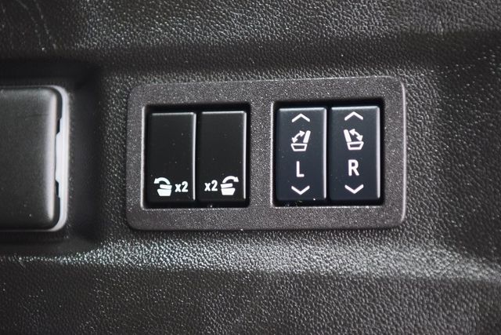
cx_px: 250
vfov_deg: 13.0
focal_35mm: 105
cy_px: 168
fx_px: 1461
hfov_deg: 19.5
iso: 1600
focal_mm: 70
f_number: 2.8
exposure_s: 1/3
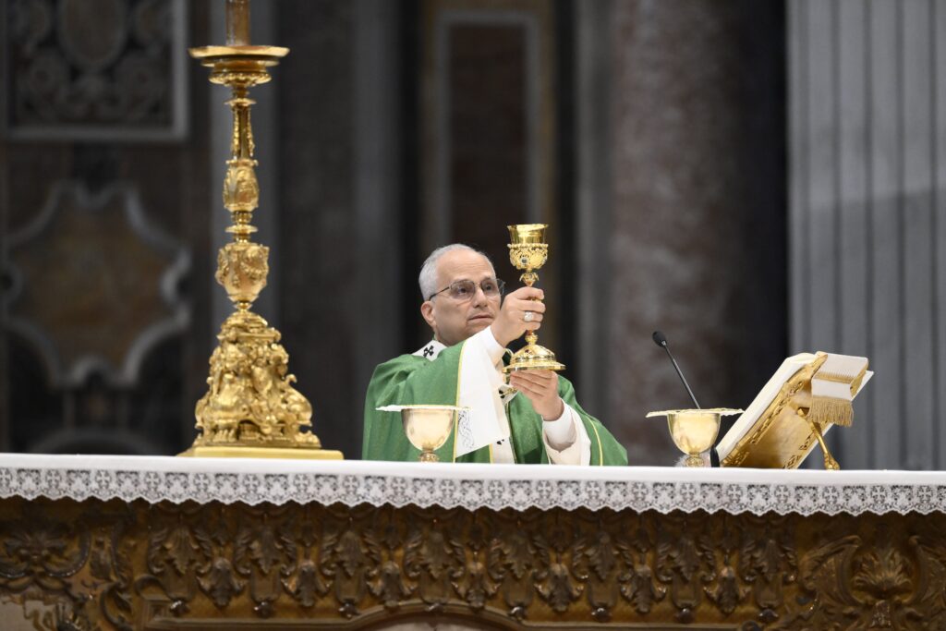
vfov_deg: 3.4
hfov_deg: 5.2
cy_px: 316
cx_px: 473
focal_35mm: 400
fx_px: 10512
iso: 5000
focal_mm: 400
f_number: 6.3
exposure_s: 1/400
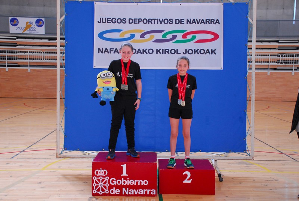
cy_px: 100
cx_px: 150
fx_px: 399
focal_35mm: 48
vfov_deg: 28.2
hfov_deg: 41.1
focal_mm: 32
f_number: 4
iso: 800
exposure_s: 1/80
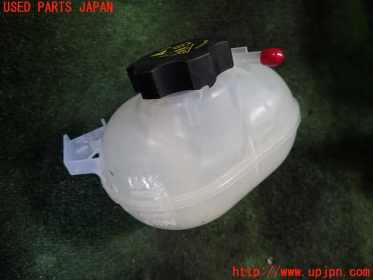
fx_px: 269
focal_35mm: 25
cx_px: 186
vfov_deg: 54.9
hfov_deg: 69.4
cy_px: 140
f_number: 2
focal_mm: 4.5
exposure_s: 1/50
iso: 200
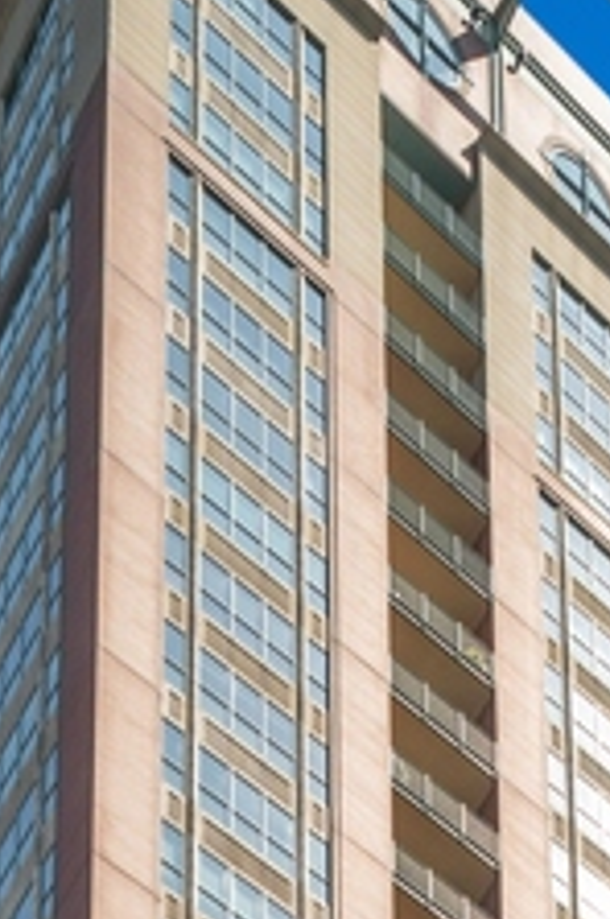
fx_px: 2345
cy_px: 1653
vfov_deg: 17.8
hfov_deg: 14.8
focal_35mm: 92
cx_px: 212
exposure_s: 1/500
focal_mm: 19
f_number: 8
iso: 400
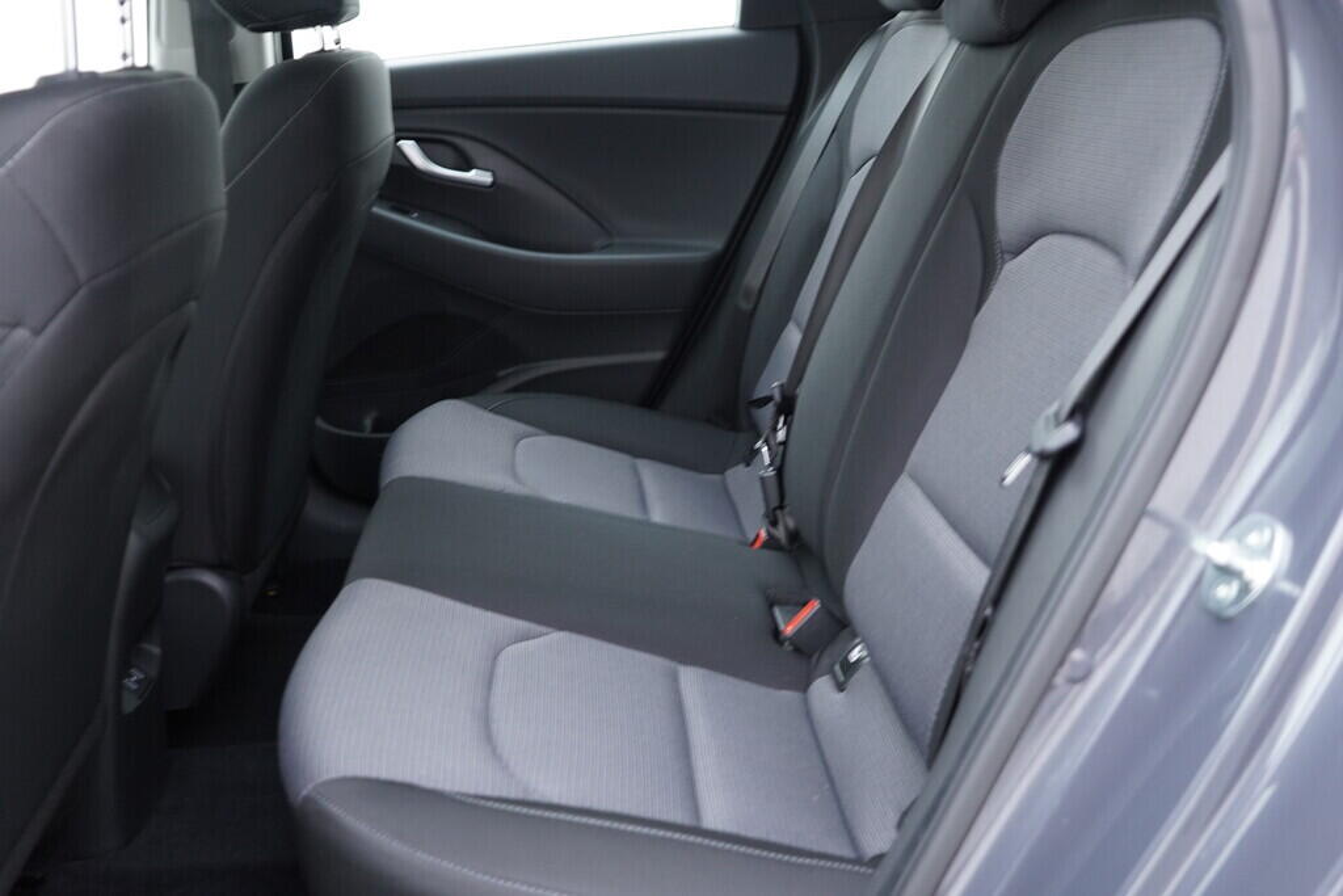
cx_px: 672
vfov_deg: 36.9
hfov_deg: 53.1
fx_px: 1343
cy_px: 448
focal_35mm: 36
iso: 400
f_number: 2.8
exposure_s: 1/40
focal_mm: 24
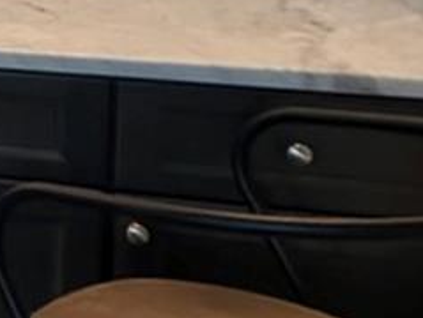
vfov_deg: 18.0
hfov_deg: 17.4
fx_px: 979
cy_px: -4
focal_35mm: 80
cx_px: -428
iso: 145
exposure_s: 1/120
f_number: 1.7
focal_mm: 2.02
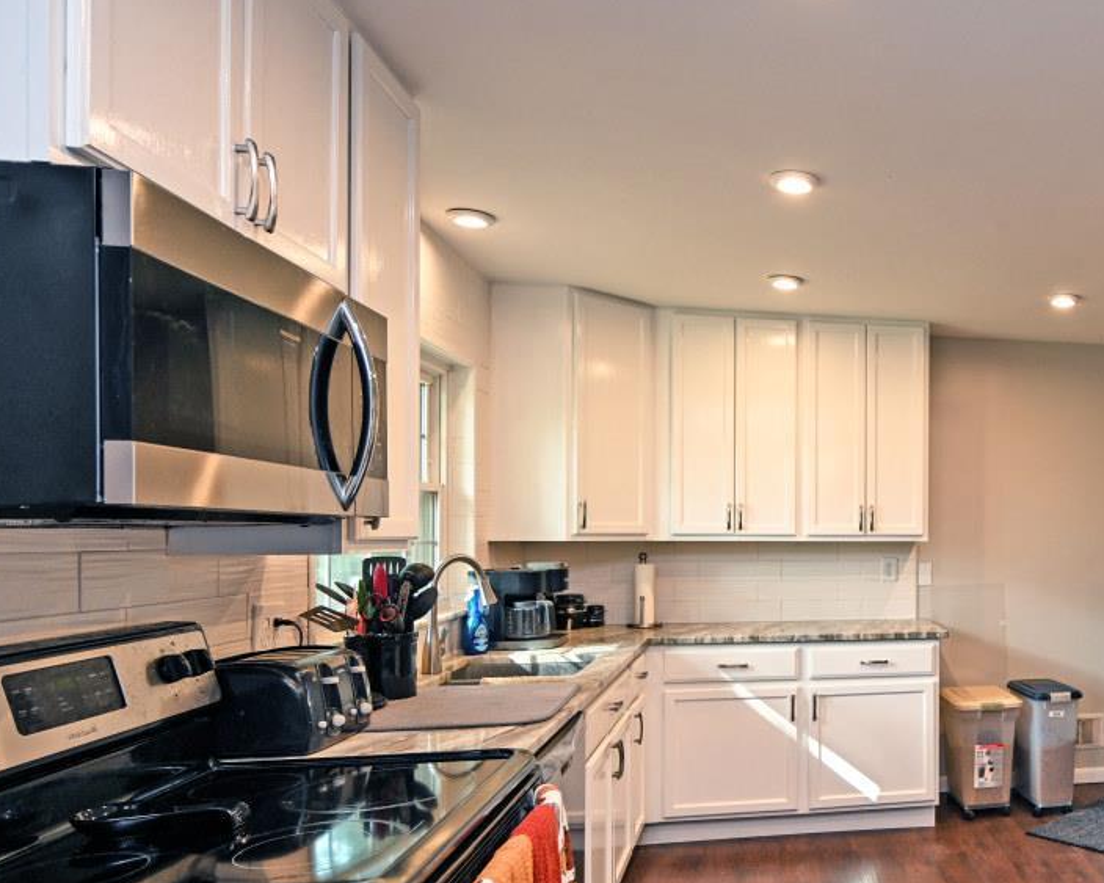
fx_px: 915
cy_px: 527
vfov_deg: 51.2
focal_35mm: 28
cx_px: 982
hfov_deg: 54.6
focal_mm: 14
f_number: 4
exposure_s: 1/60
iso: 320
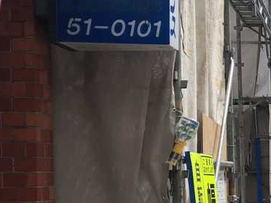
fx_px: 744
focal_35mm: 95
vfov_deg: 15.4
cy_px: 192
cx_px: 435
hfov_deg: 17.9
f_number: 1.8
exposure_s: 1/2183
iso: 20
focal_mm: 3.99
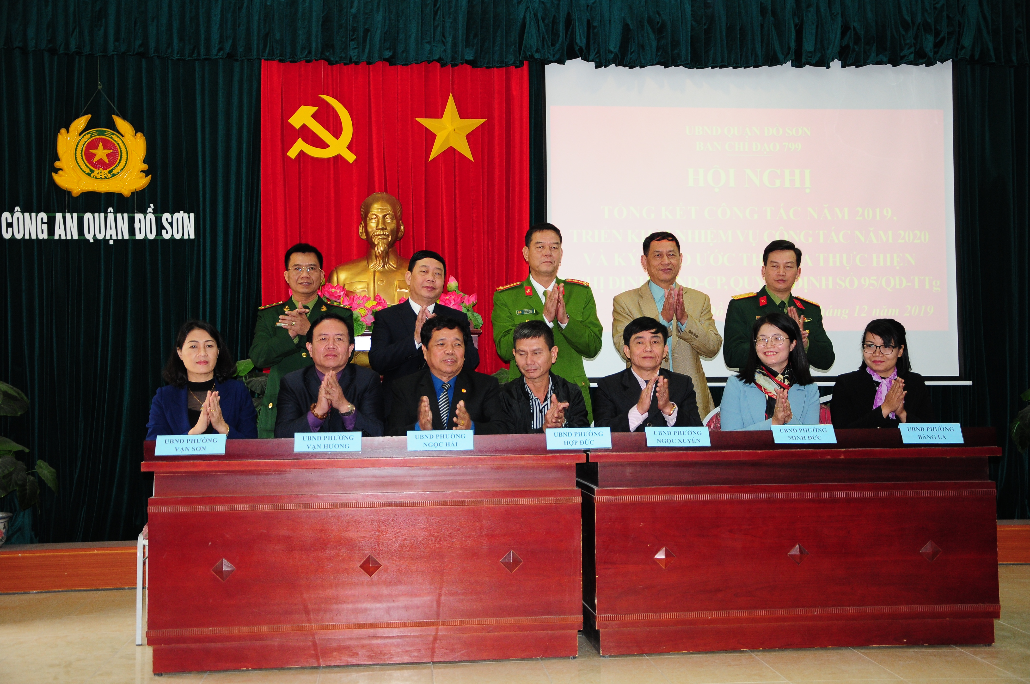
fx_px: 1200
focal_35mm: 42
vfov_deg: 31.8
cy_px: 342
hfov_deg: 46.4
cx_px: 515
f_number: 4
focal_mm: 28
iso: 500
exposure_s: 1/60
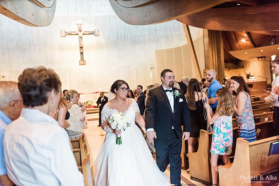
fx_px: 271
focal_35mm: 35
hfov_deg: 54.4
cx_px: 140
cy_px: 93
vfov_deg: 37.9
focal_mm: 35
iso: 1600
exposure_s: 1/200
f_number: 2.2
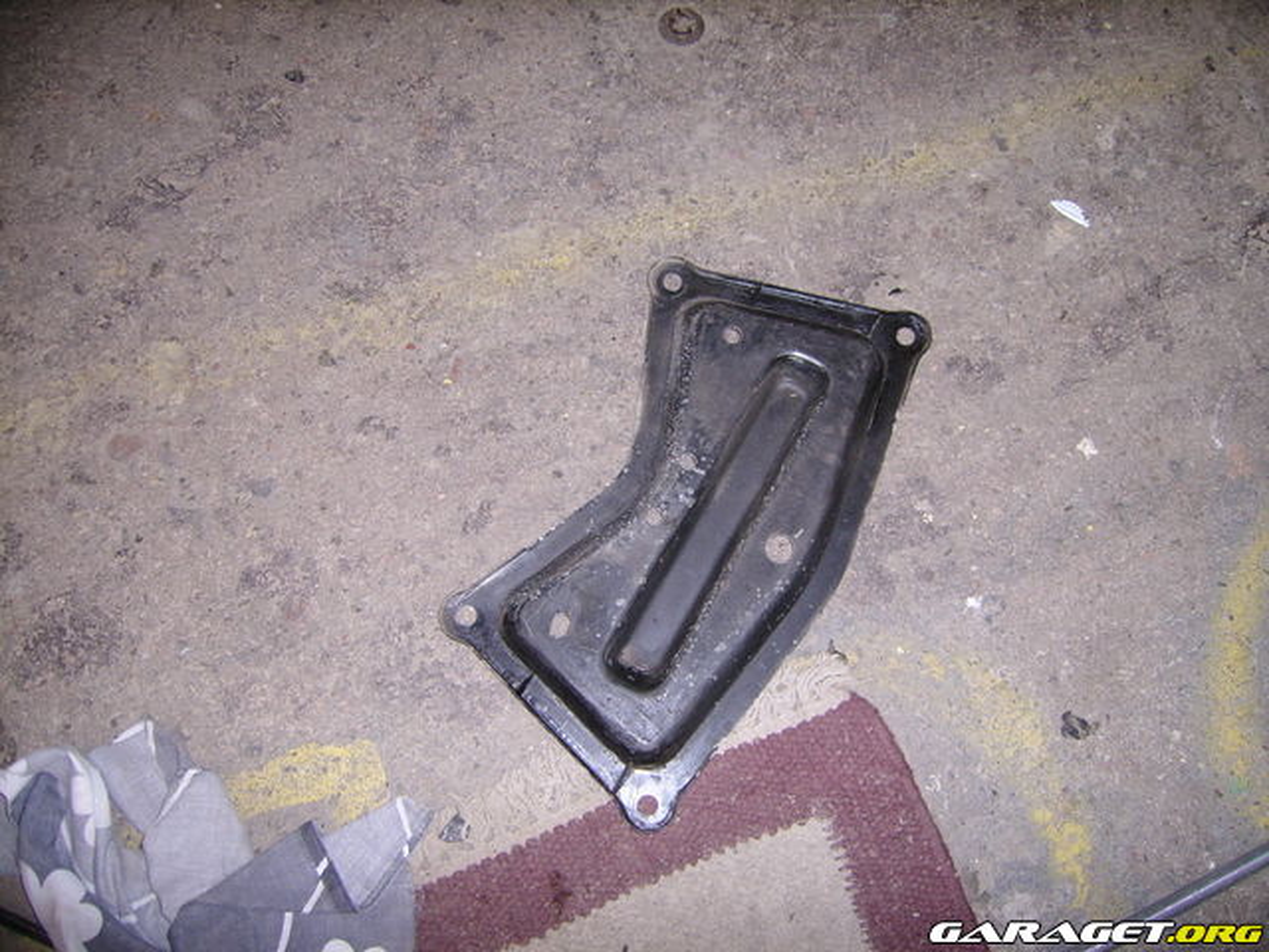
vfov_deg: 40.7
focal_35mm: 35
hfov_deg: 52.6
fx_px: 1283
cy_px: 476
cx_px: 634
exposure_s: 1/30
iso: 100
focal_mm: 5.95
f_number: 2.8
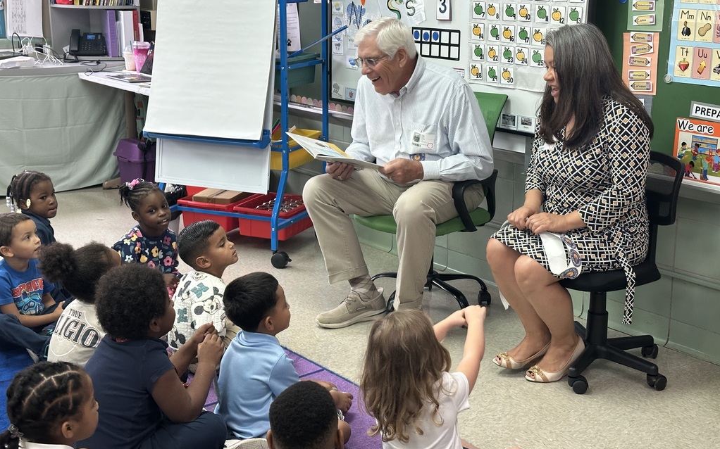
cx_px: 360
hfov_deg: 39.6
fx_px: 1000
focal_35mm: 51
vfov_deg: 25.3
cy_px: 213
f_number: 1.78
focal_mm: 6.86
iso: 200
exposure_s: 1/60
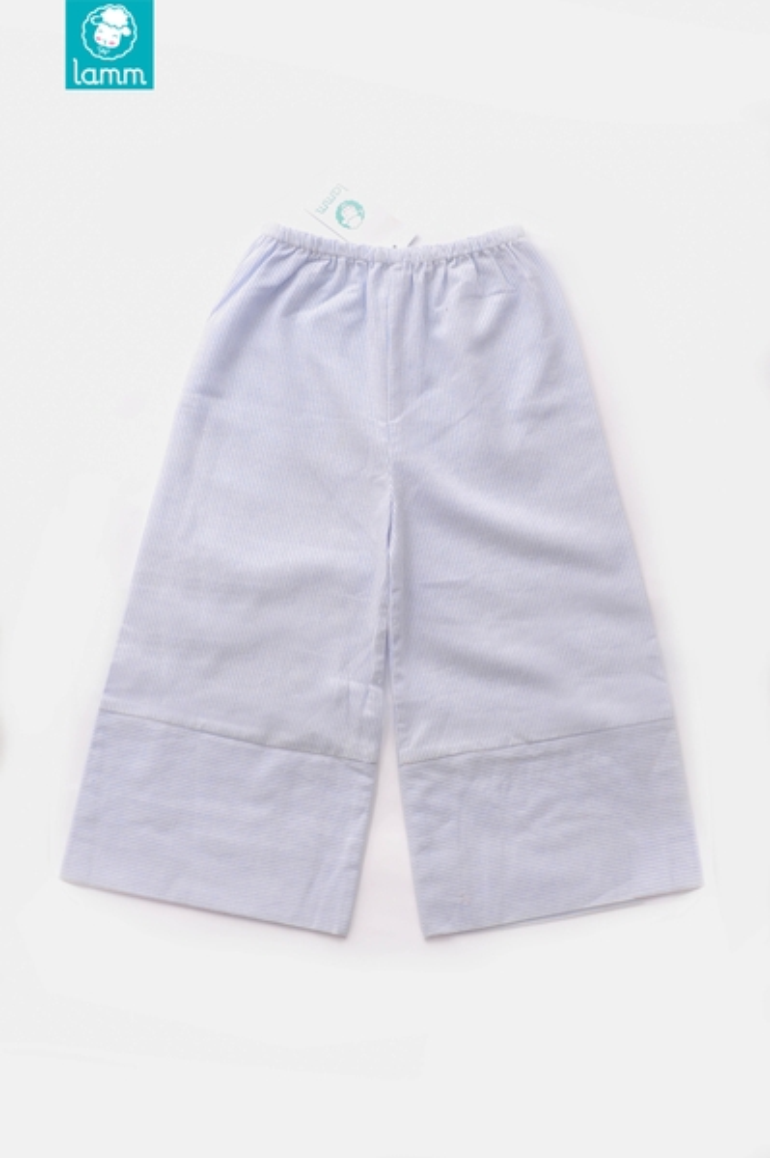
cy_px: 579
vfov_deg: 23.9
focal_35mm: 85
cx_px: 385
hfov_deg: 16.0
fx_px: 2732
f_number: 2.2
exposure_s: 1/250
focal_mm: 85
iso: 200
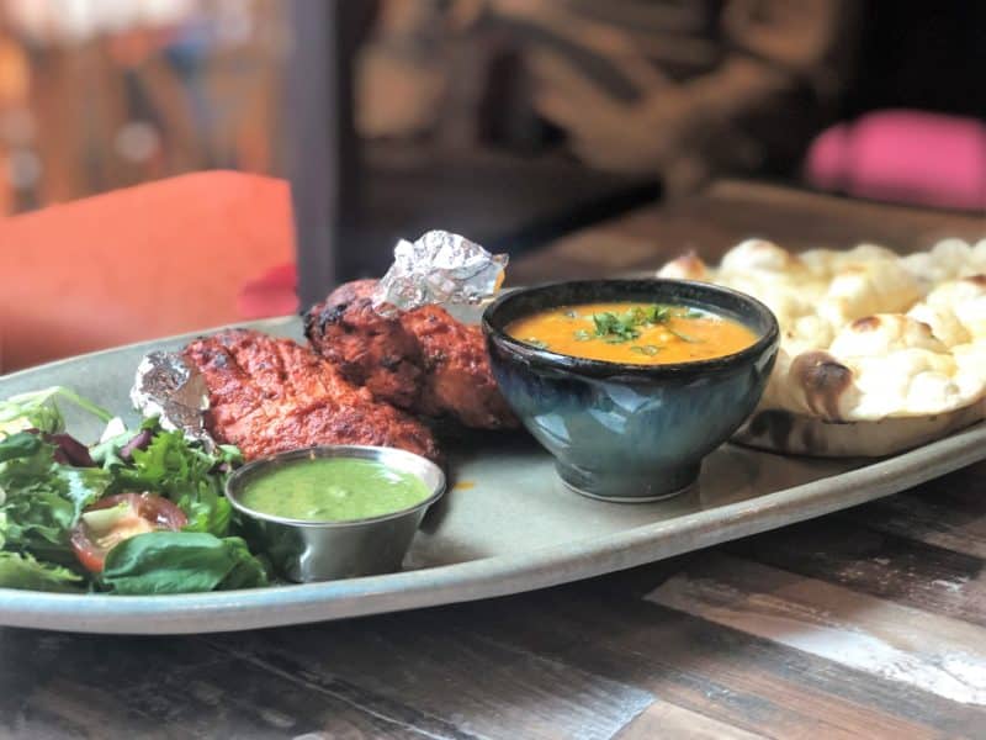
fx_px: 1624
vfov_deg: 25.7
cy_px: 370
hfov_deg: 33.8
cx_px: 493
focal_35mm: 57
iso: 160
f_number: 2.8
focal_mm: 6.6
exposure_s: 1/33
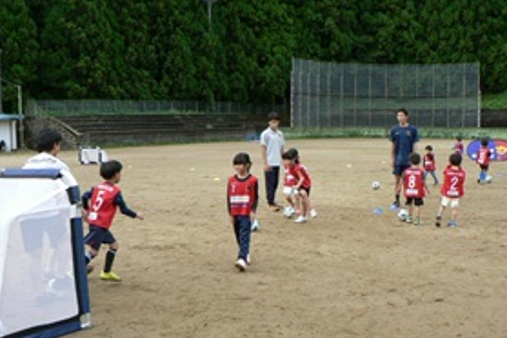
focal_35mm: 47
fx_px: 662
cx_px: 298
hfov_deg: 41.8
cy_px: 227
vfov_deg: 28.4
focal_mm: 6
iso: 80
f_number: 2.8
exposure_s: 1/200
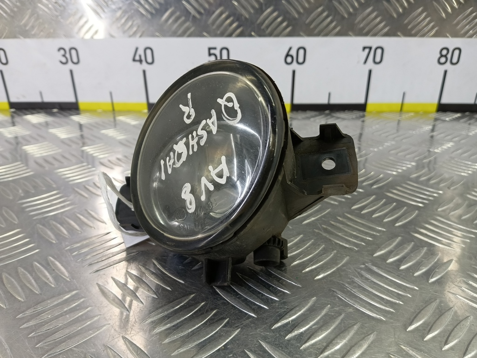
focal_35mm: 23
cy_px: 179
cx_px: 238
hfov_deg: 73.9
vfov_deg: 58.9
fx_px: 317
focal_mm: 4.11
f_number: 1.6
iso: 124
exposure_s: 1/50
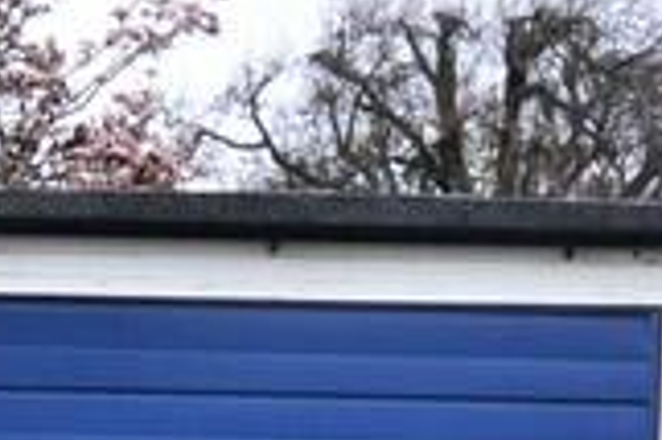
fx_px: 2630
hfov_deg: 14.3
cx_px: 271
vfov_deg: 9.0
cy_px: 861
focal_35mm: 143
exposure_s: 1/125
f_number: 5.6
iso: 400
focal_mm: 15
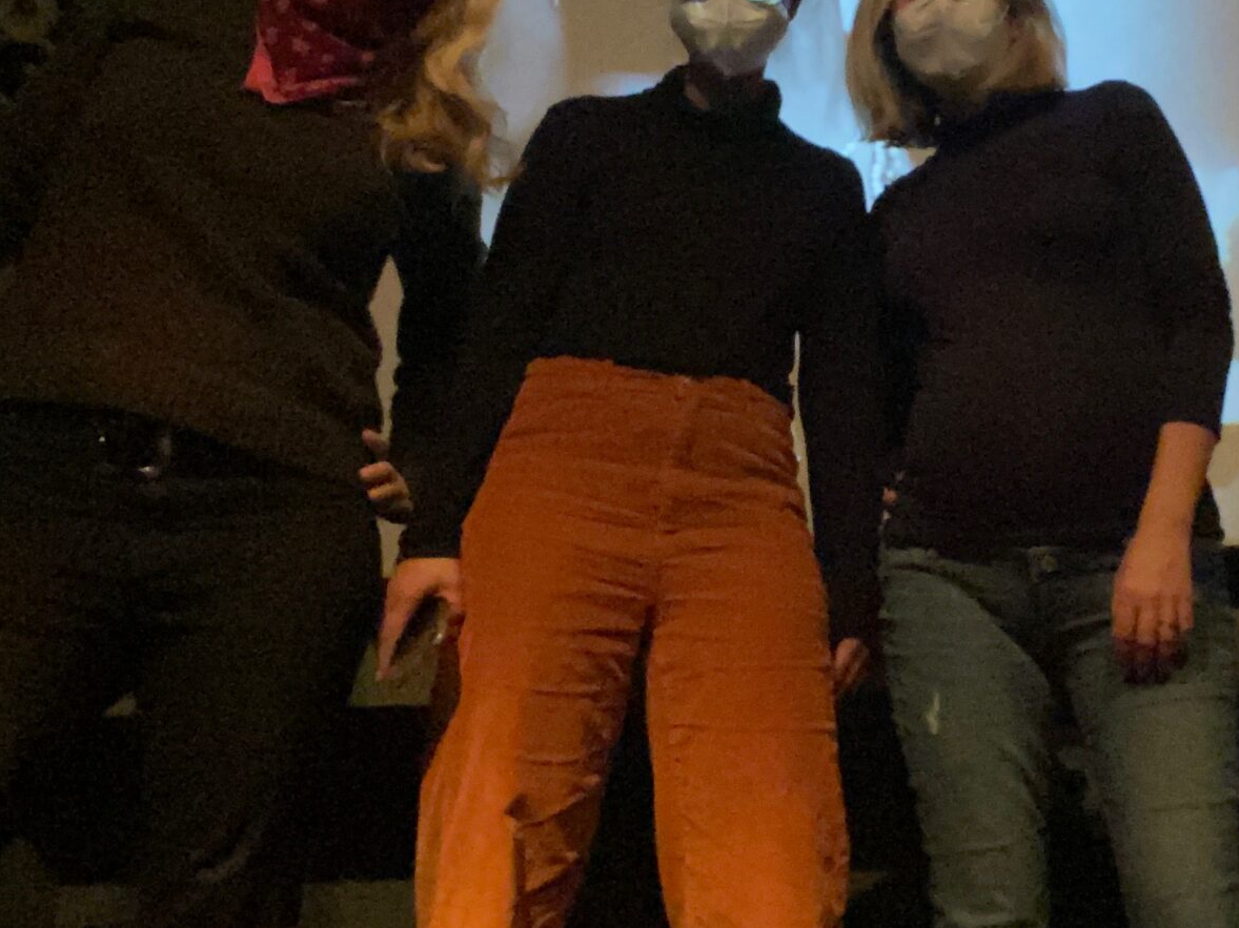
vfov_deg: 28.9
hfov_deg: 37.5
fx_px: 1789
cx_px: 893
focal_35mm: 50
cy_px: 329
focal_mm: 2.71
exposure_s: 1/15
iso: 2000
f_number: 2.2
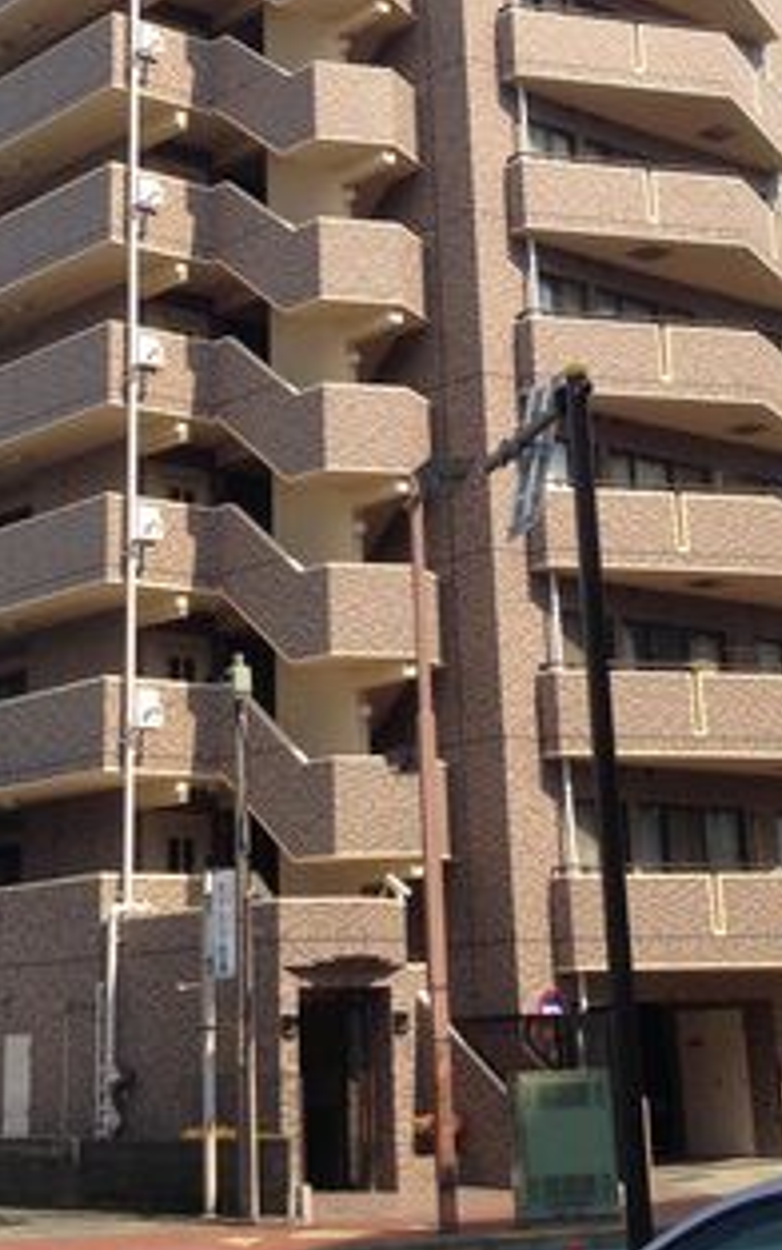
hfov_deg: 19.4
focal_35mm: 67
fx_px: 2282
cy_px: 136
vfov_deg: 29.4
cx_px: 375
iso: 50
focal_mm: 4.12
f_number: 2.4
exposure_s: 1/861
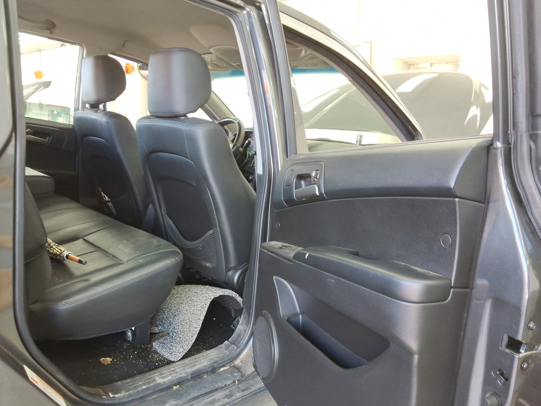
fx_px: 438
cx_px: 270
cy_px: 203
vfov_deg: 49.7
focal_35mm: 28
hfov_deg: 63.4
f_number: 1.9
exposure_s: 1/40
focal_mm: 2.91
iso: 44
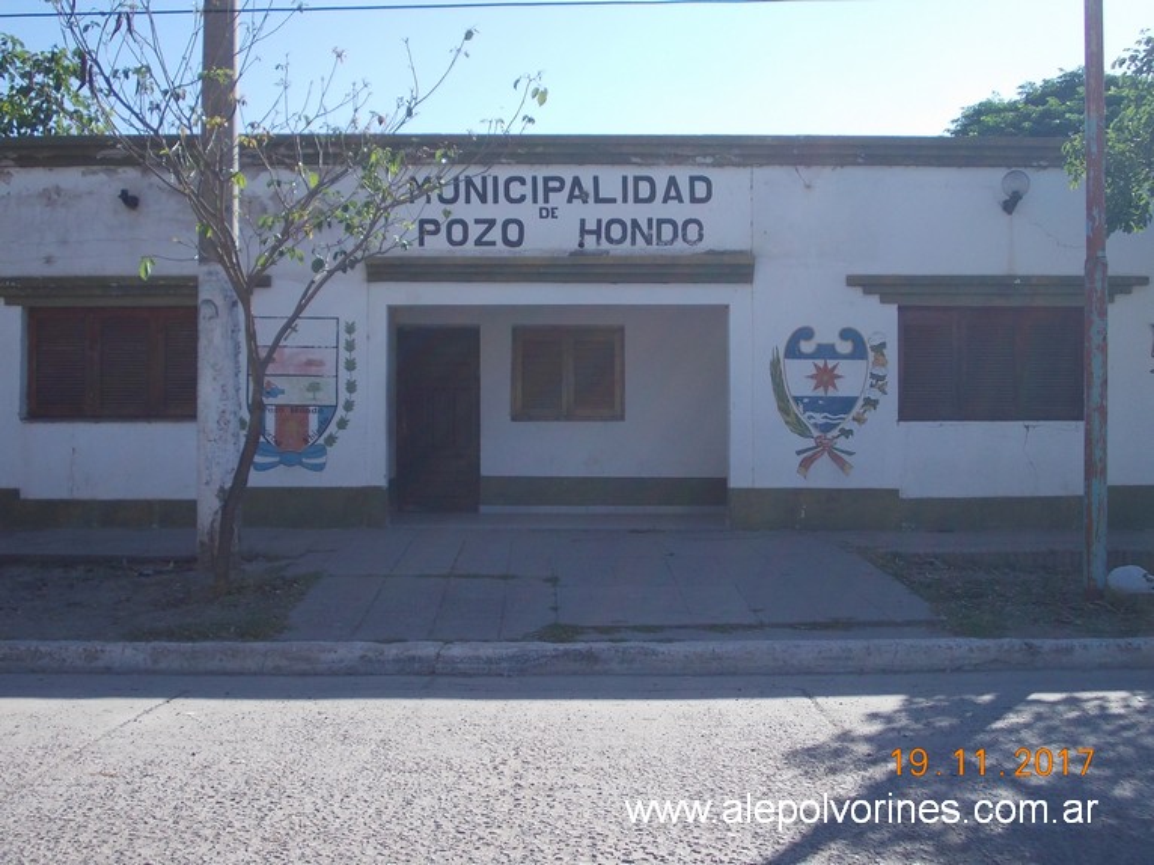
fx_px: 1433
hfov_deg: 43.9
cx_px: 577
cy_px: 432
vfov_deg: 33.6
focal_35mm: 43
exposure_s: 1/160
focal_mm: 6.1
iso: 80
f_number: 6.5
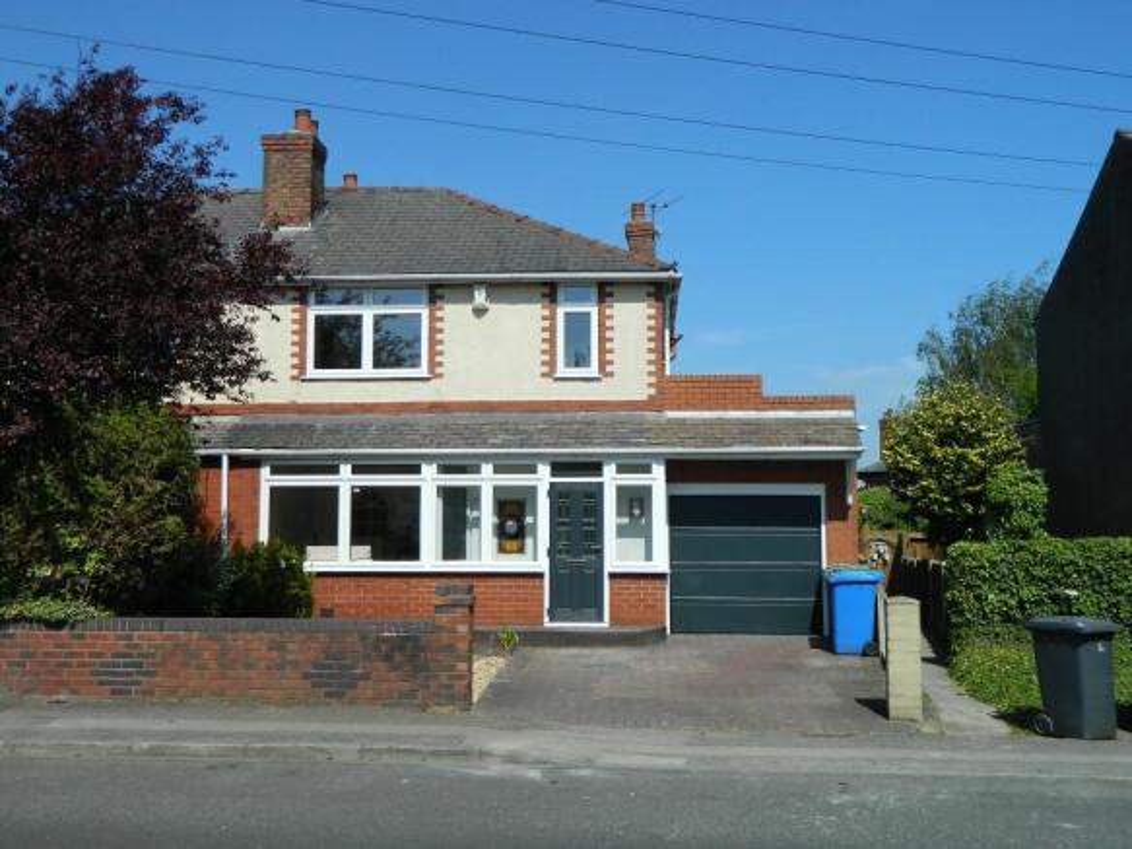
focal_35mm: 35
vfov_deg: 40.7
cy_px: 424
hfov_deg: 52.6
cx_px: 566
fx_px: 1144
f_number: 9.4
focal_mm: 6.2
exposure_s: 1/160
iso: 80
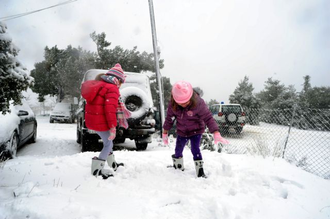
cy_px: 110
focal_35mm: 24
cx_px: 165
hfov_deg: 73.8
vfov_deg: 53.1
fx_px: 220
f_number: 9
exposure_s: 1/200
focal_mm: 24
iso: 500
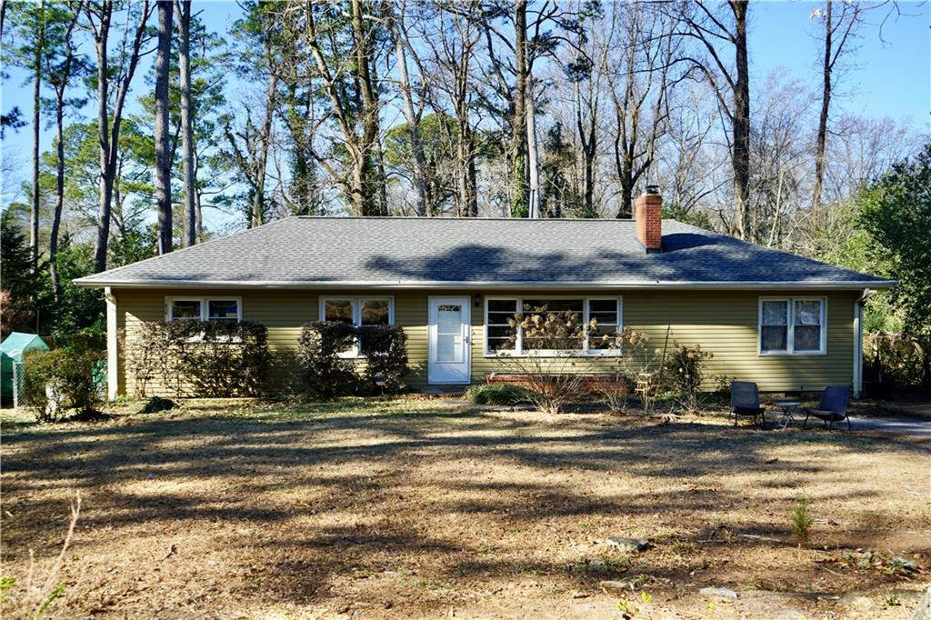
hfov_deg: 58.7
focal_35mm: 32
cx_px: 466
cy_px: 310
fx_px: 827
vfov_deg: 41.1
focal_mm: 32
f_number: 8
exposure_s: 1/125
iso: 100
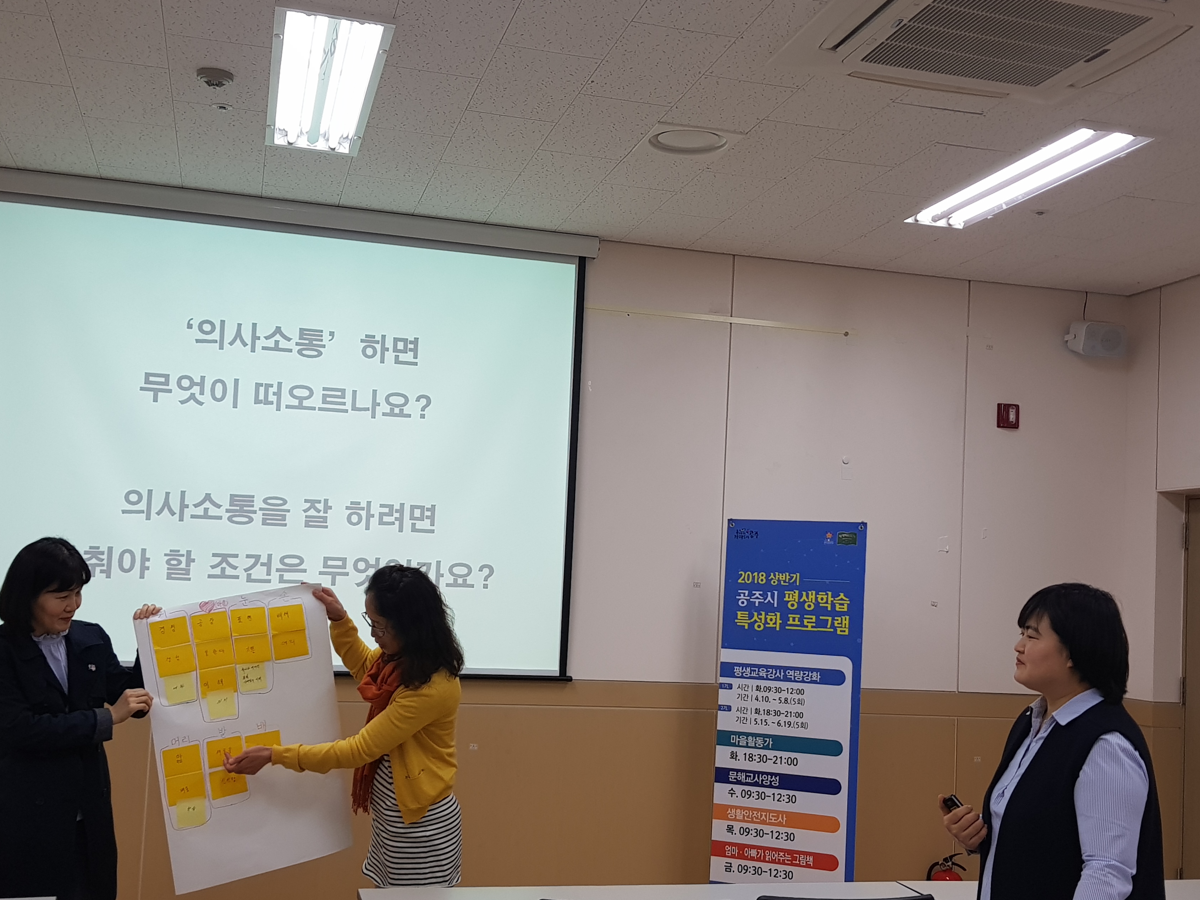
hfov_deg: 58.4
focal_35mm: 31
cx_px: 609
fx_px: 1075
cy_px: 504
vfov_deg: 45.3
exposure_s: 1/120
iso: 64
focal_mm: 4.3
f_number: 1.7
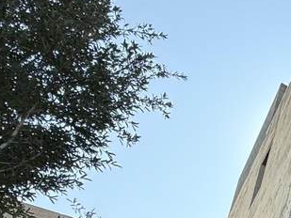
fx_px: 488
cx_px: 471
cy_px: 303
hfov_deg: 23.7
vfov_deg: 22.0
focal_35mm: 58
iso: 50
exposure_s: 1/1399
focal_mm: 2.22
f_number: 2.2
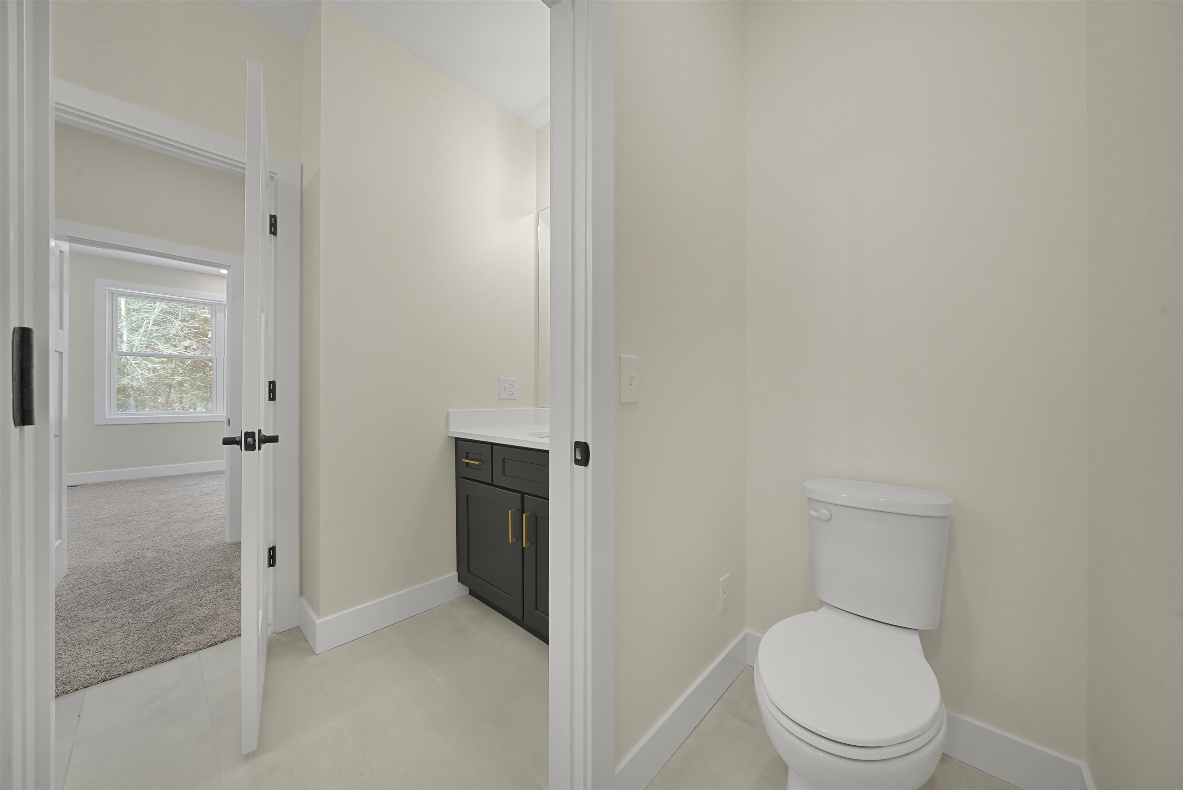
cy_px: 395
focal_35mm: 12
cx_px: 592
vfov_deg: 90.1
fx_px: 394
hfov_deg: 112.6
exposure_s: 1/15
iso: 2000
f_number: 10
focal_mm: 12
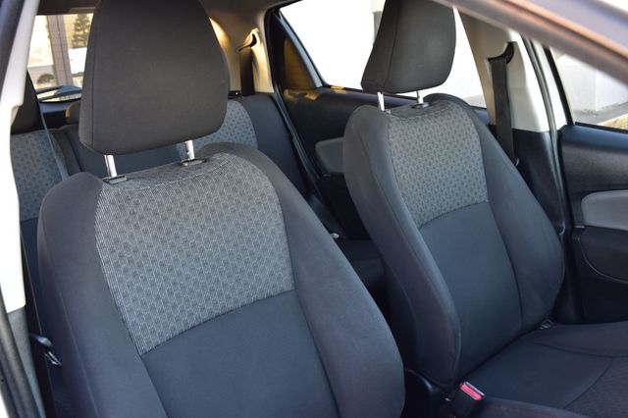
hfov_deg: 51.3
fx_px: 654
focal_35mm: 38
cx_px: 314
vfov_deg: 35.5
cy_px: 209
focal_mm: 25
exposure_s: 1/15
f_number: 6.3
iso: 400
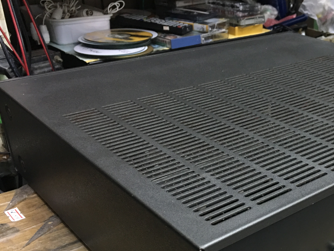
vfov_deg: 30.1
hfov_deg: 39.0
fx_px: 453
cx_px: 264
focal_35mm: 47
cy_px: 201
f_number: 2.2
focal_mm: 4.15
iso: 100
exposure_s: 1/17
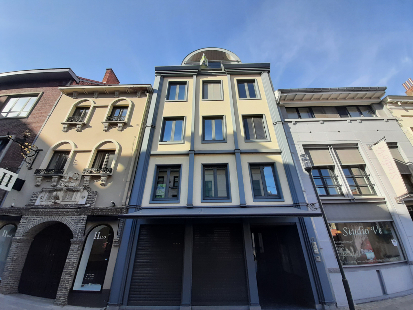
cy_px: 155
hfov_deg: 106.2
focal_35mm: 13
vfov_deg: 89.9
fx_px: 155
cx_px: 206
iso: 40
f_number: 2.2
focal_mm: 1.42
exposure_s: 1/591
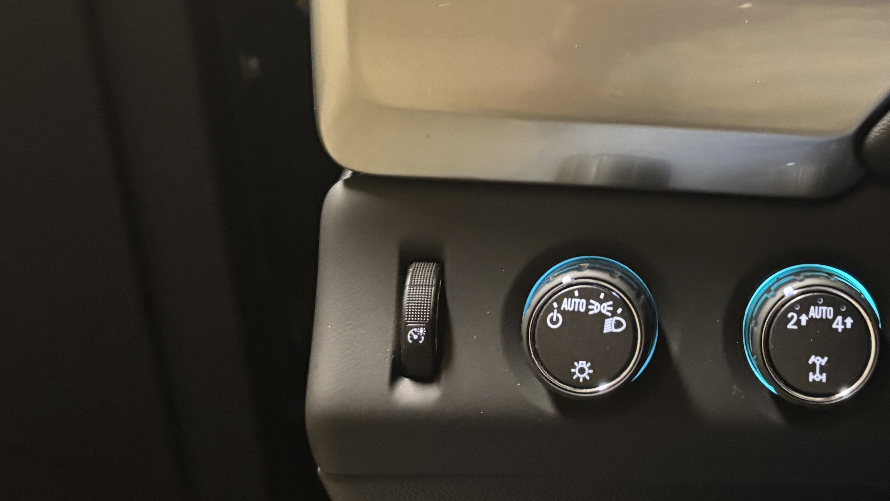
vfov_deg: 20.2
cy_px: 104
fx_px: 1392
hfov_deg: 34.9
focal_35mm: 59
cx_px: 628
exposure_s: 1/30
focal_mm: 5.96
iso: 1000
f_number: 1.6
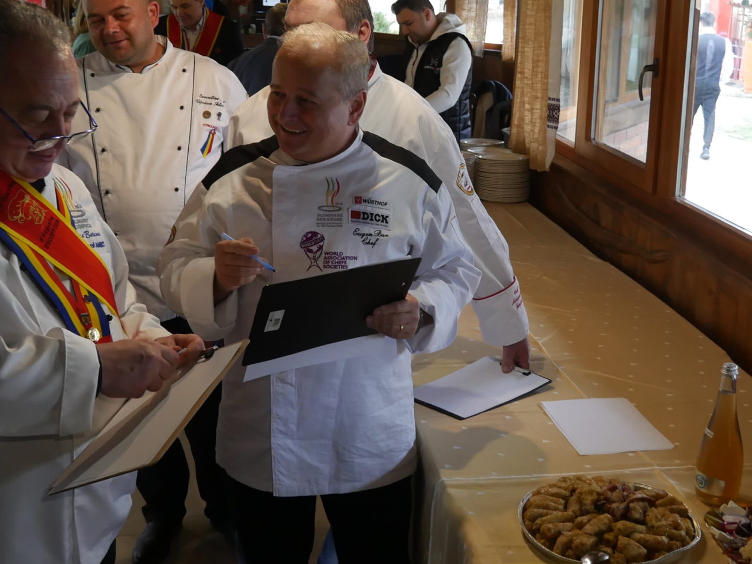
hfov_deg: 40.2
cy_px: 240
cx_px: 463
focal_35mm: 47
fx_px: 1021
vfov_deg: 30.8
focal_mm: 12
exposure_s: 1/60
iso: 800
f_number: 3.5
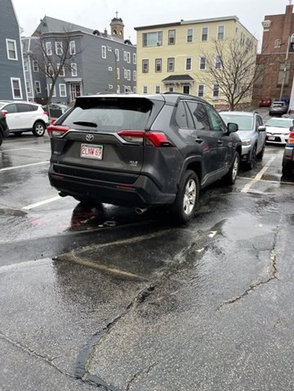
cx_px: 147
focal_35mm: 26
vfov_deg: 67.3
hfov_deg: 53.1
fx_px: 294
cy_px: 196
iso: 32
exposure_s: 1/256
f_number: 1.6
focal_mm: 5.1
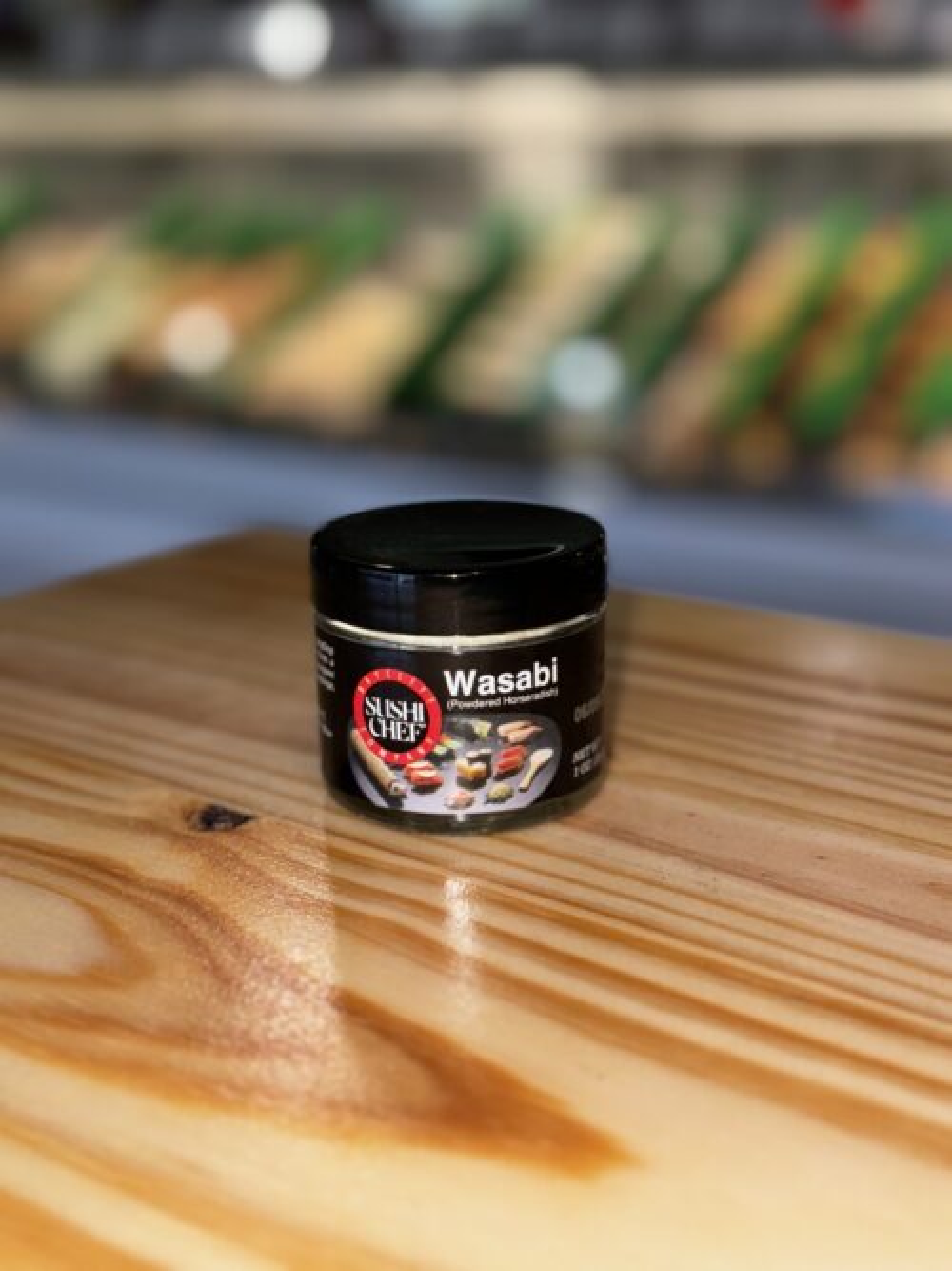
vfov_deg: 39.7
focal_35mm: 48
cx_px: 476
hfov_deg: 30.3
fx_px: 1761
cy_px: 636
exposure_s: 1/165
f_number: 1.78
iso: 50
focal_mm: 6.76
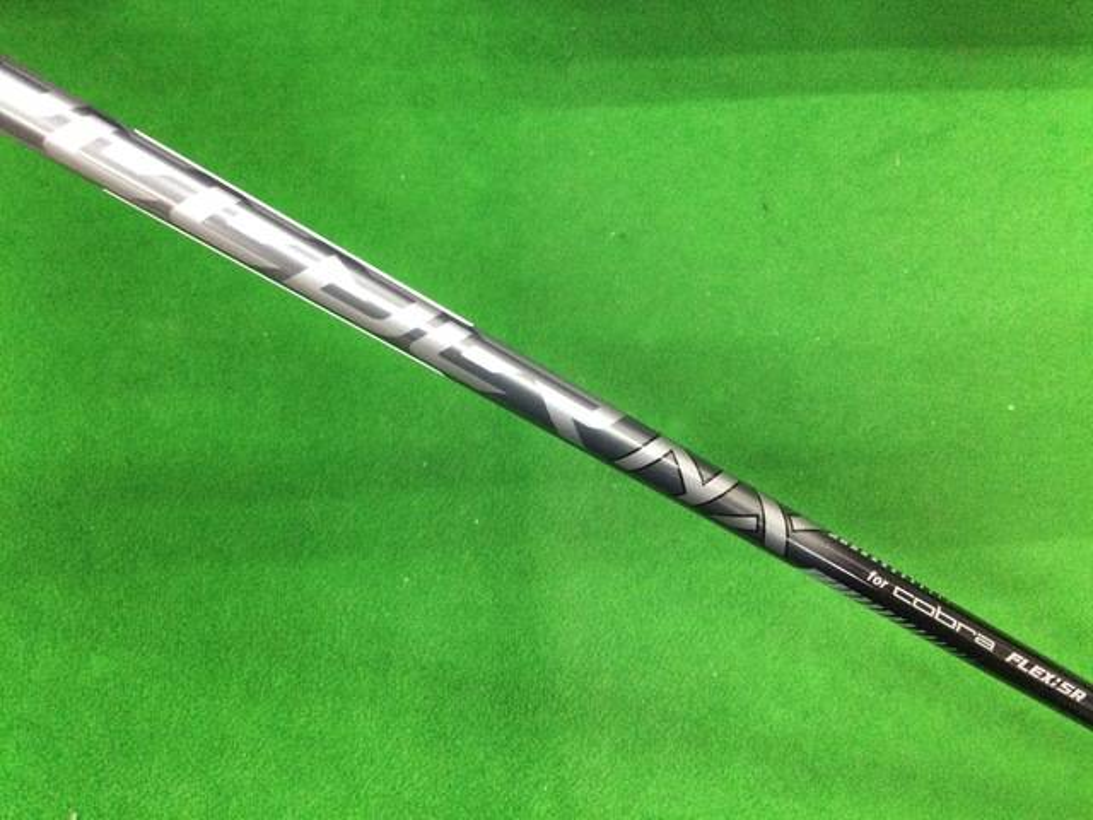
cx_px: 546
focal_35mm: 31
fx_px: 979
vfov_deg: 45.4
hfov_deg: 58.4
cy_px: 410
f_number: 2.4
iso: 250
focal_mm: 3.3
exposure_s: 1/30
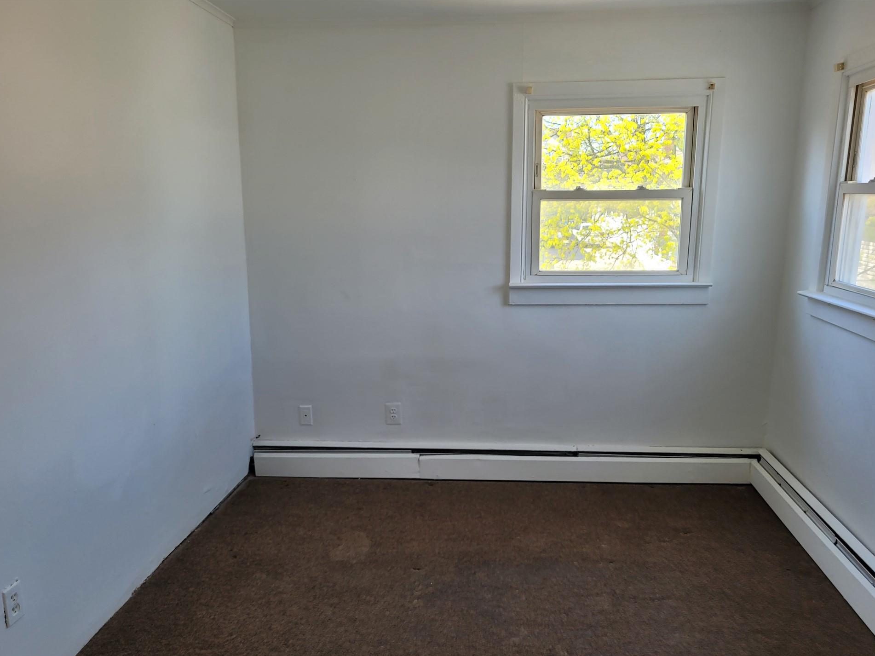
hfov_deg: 63.4
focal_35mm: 28
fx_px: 708
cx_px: 453
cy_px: 352
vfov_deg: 49.7
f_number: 1.8
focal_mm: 5.4
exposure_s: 1/120
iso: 64
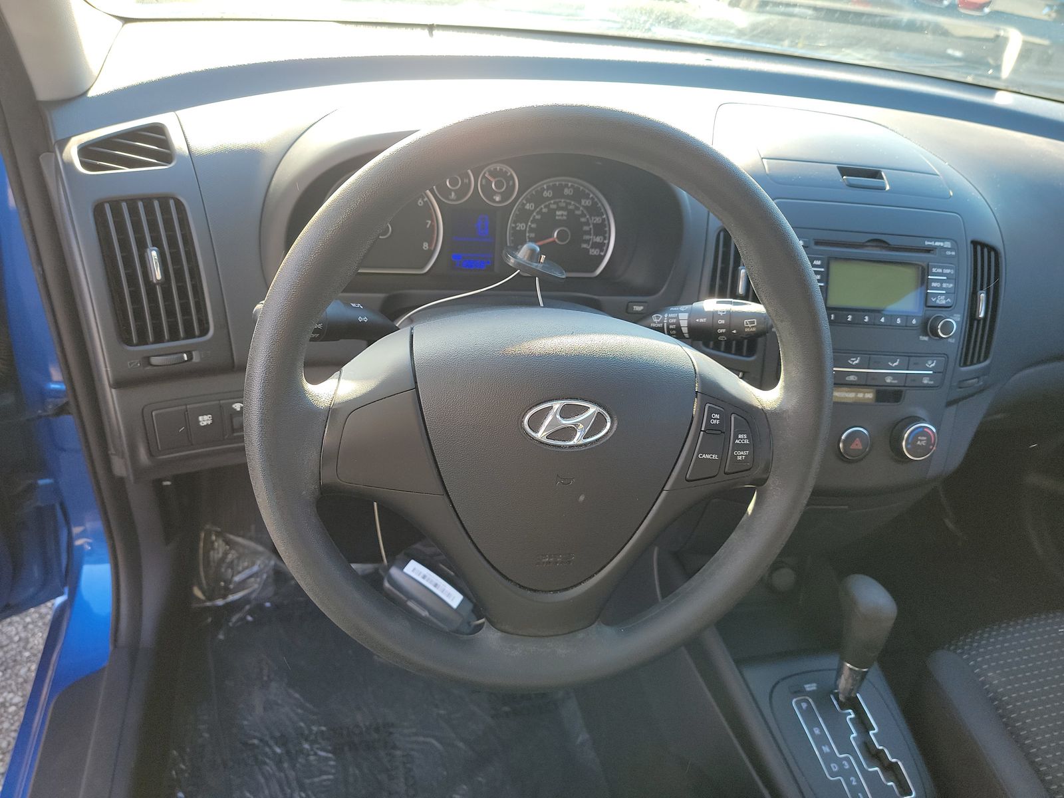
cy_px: 399
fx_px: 738
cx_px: 532
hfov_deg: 71.6
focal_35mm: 24
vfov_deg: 56.8
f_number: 1.8
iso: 68
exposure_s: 1/59
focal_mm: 6.7
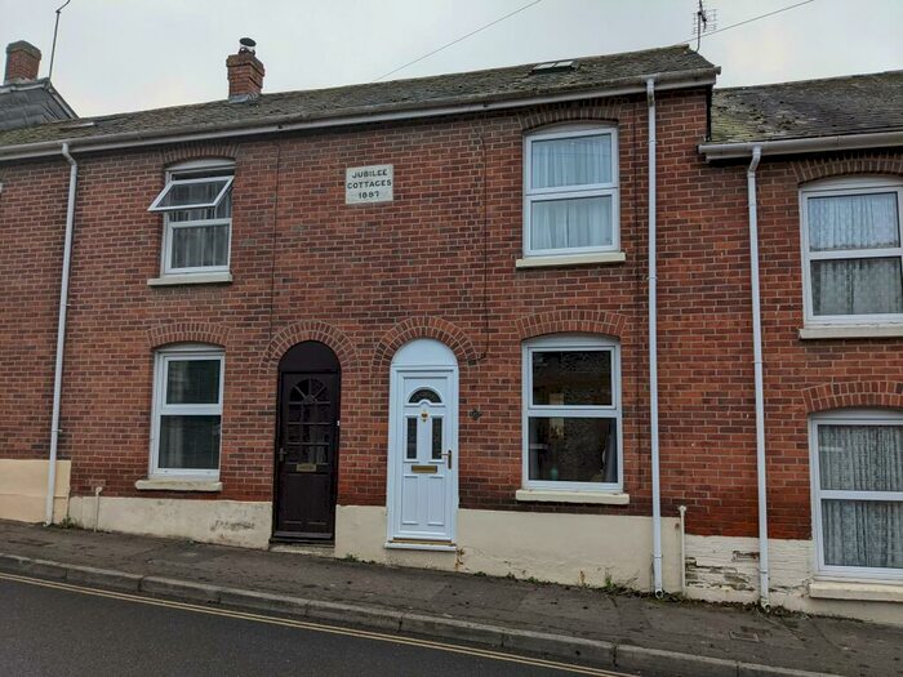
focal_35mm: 27
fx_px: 704
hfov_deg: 65.3
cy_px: 338
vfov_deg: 51.4
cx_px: 452
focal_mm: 4.38
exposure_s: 1/900
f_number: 1.73
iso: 56
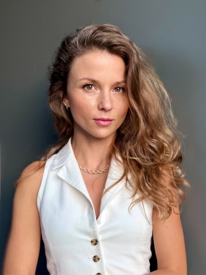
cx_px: 103
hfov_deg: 56.8
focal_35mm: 24
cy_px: 138
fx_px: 190
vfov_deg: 71.6
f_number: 1.78
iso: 64
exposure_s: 1/156
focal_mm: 6.76
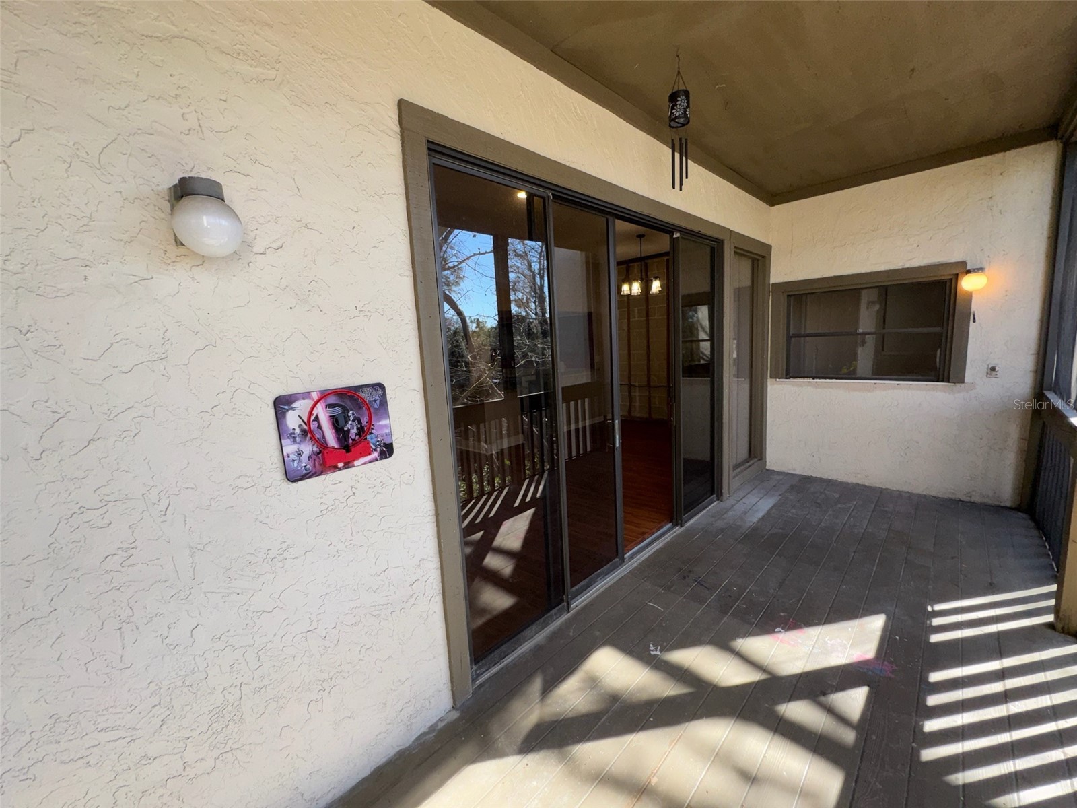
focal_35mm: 14
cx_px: 538
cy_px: 404
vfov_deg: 85.7
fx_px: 436
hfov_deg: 102.1
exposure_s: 1/122
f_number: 2.2
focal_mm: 2.22
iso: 32
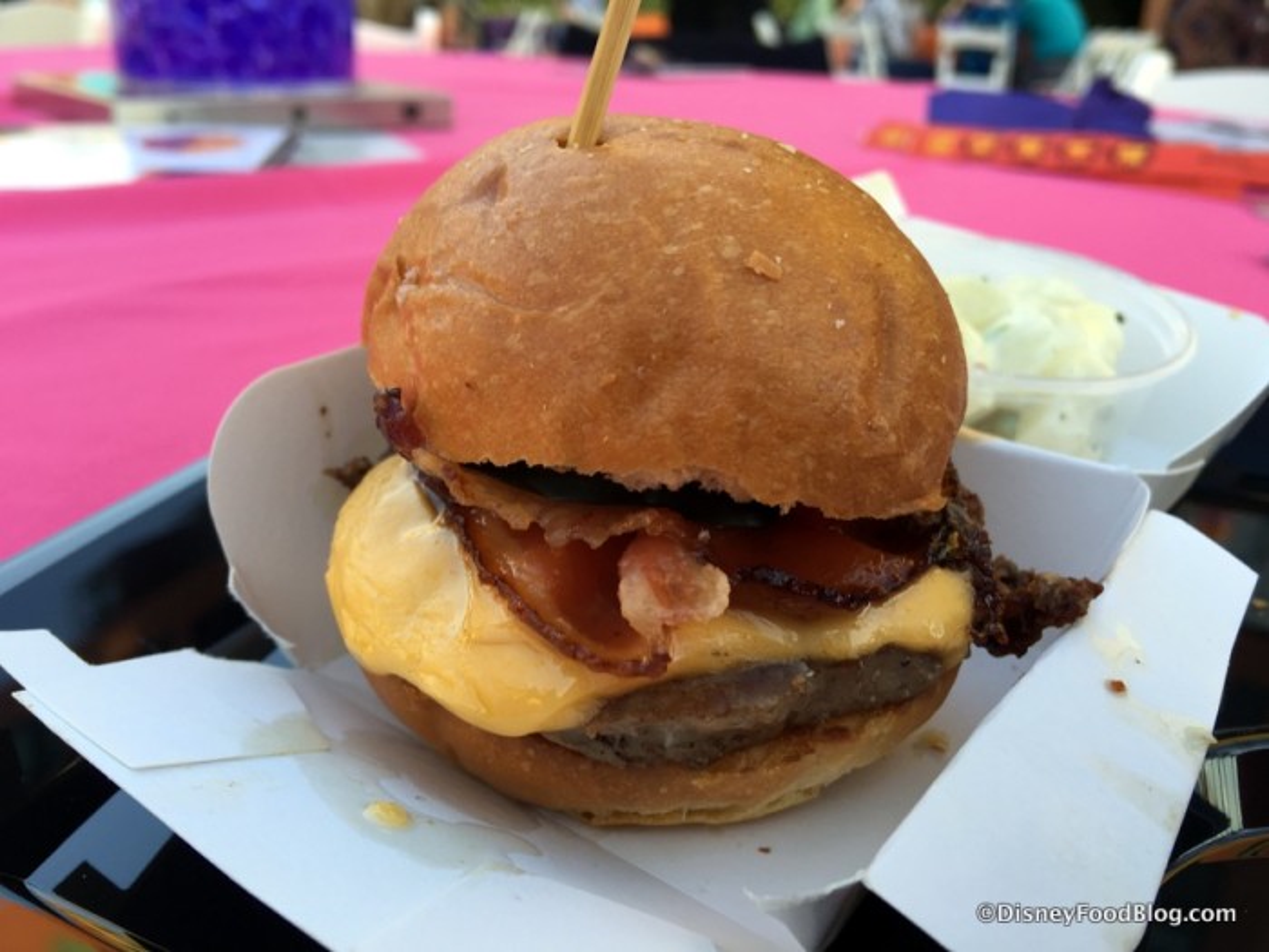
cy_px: 476
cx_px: 634
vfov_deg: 48.2
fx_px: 1063
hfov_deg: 61.7
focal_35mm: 29
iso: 25
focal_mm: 4.15
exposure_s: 1/60
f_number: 2.2
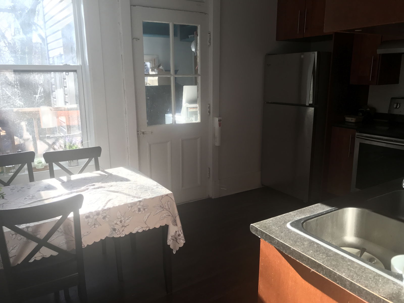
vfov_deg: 49.7
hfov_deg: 63.4
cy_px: 152
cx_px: 202
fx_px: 327
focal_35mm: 28
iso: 40
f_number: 1.8
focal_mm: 3.99
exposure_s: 1/120
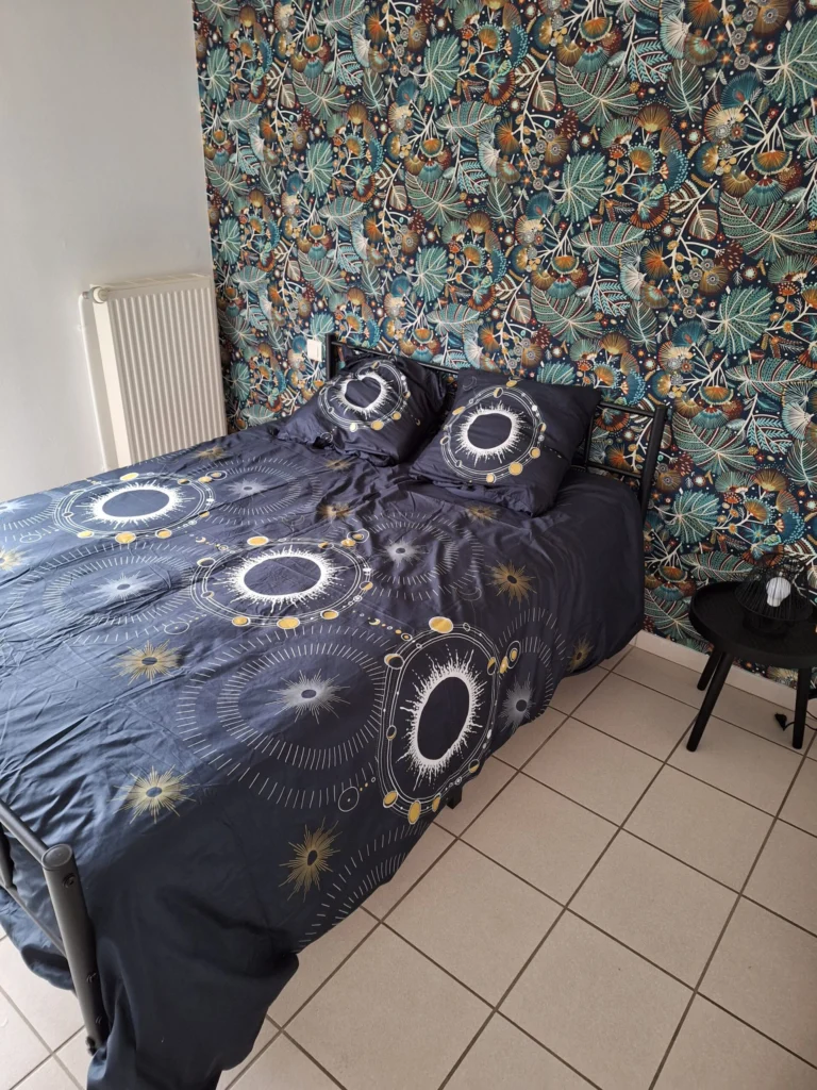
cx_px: 408
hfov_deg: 58.9
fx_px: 724
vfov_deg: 73.9
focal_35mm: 23
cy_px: 545
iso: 320
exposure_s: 1/25
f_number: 1.8
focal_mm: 5.54
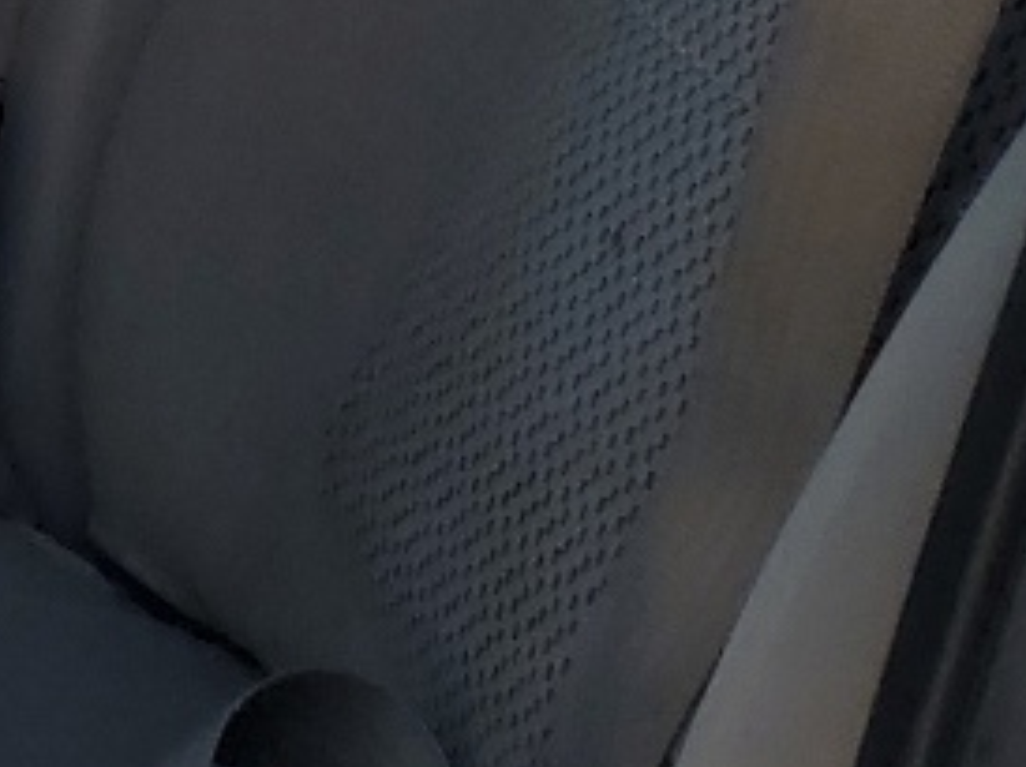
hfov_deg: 11.8
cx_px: -910
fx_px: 4501
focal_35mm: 152
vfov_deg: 9.6
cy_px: -165
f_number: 1.5
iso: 50
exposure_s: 1/1667
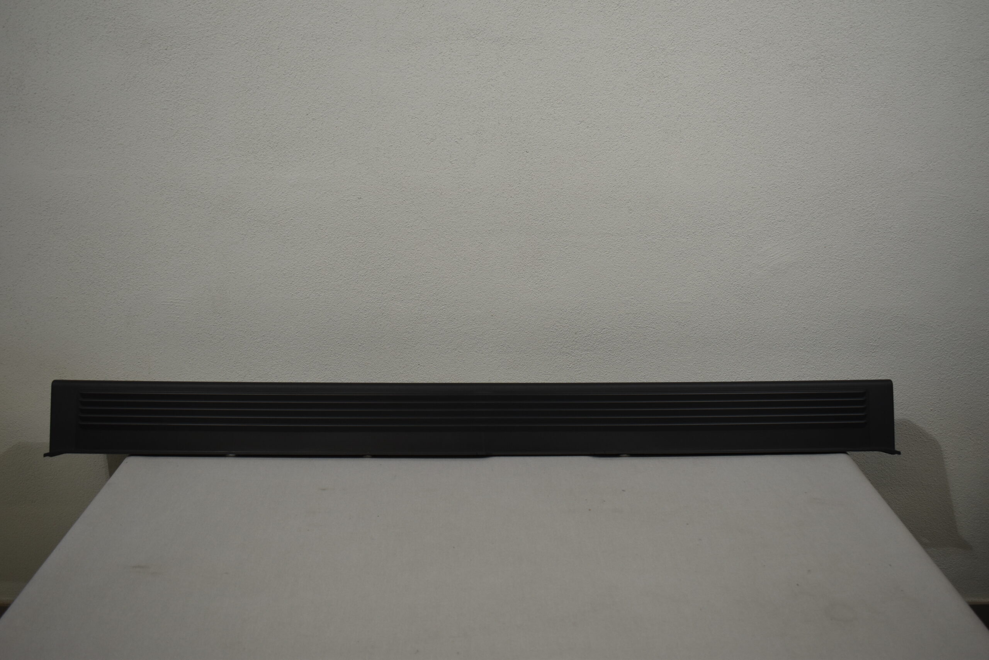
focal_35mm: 36
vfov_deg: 36.9
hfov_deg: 53.1
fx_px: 989
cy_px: 330
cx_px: 494
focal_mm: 24
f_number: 5
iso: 400
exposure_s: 1/250
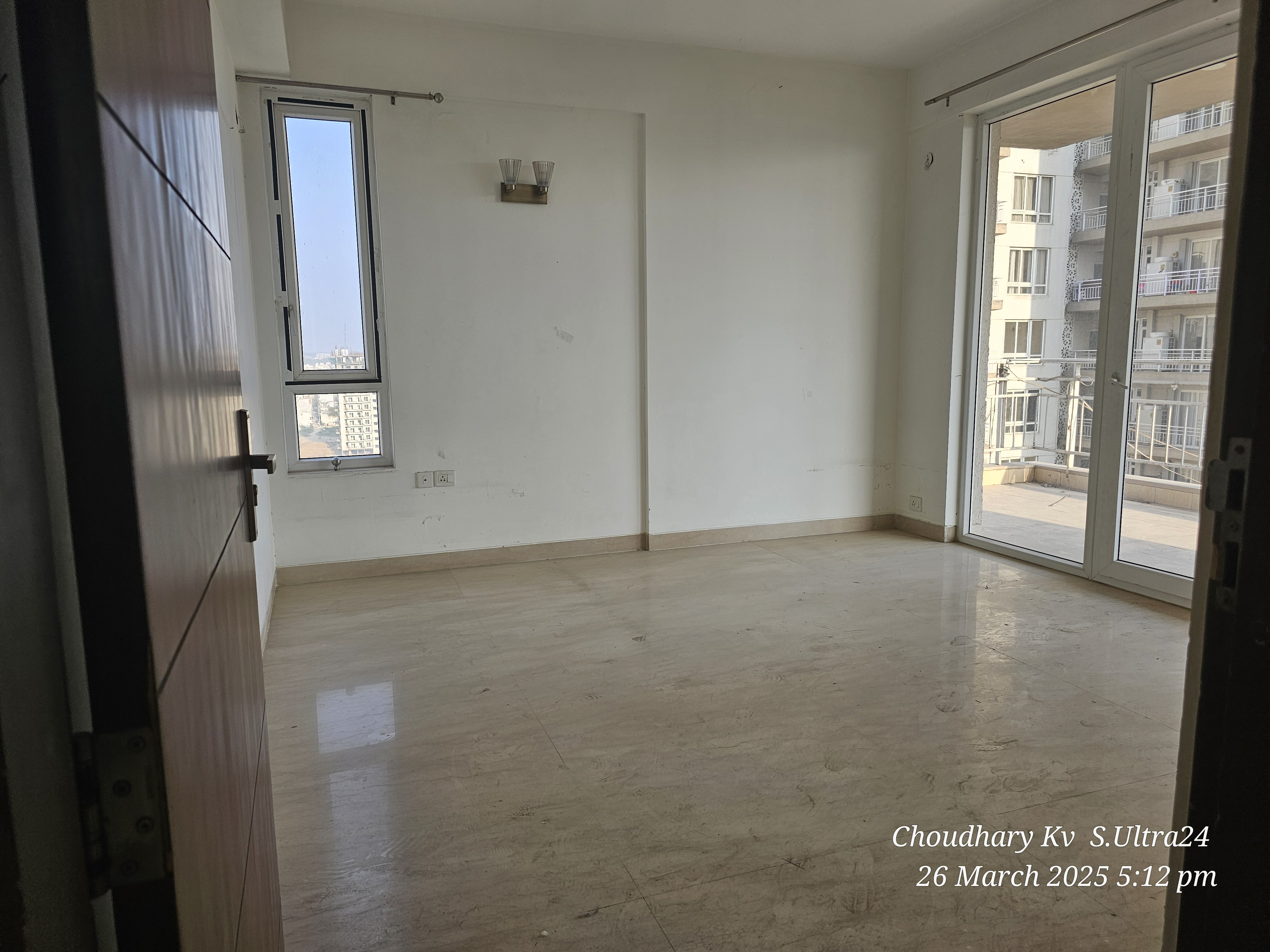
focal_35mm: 23
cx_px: 635
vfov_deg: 58.9
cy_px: 476
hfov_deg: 73.9
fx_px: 844
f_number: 1.7
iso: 25
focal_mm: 6.3
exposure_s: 1/190
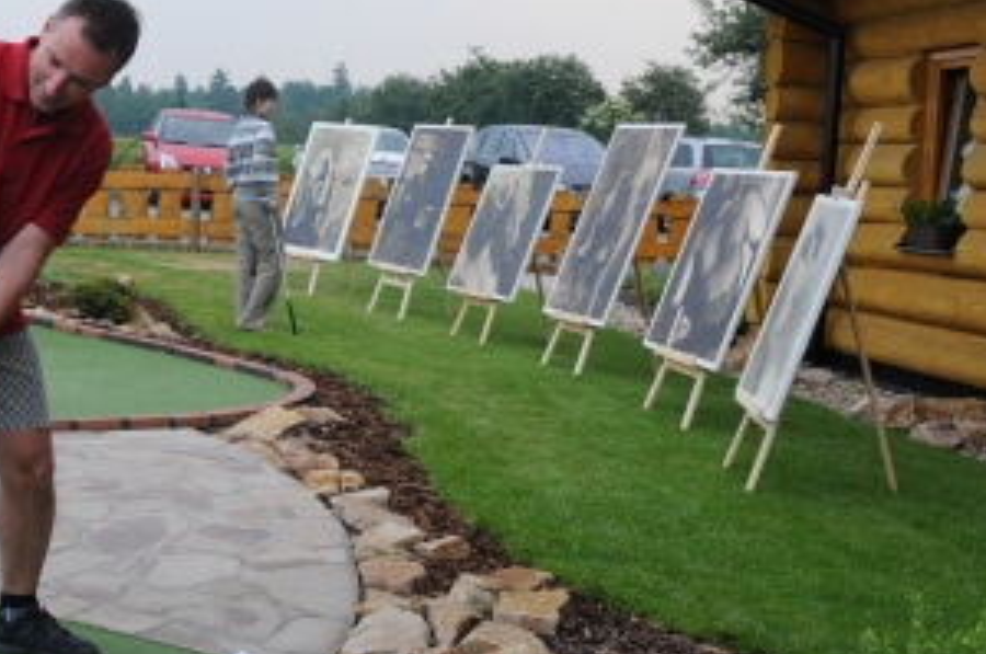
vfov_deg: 20.9
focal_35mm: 65
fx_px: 1777
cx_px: 246
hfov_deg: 30.5
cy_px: 325
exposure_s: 1/320
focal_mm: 26
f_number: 8
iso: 500
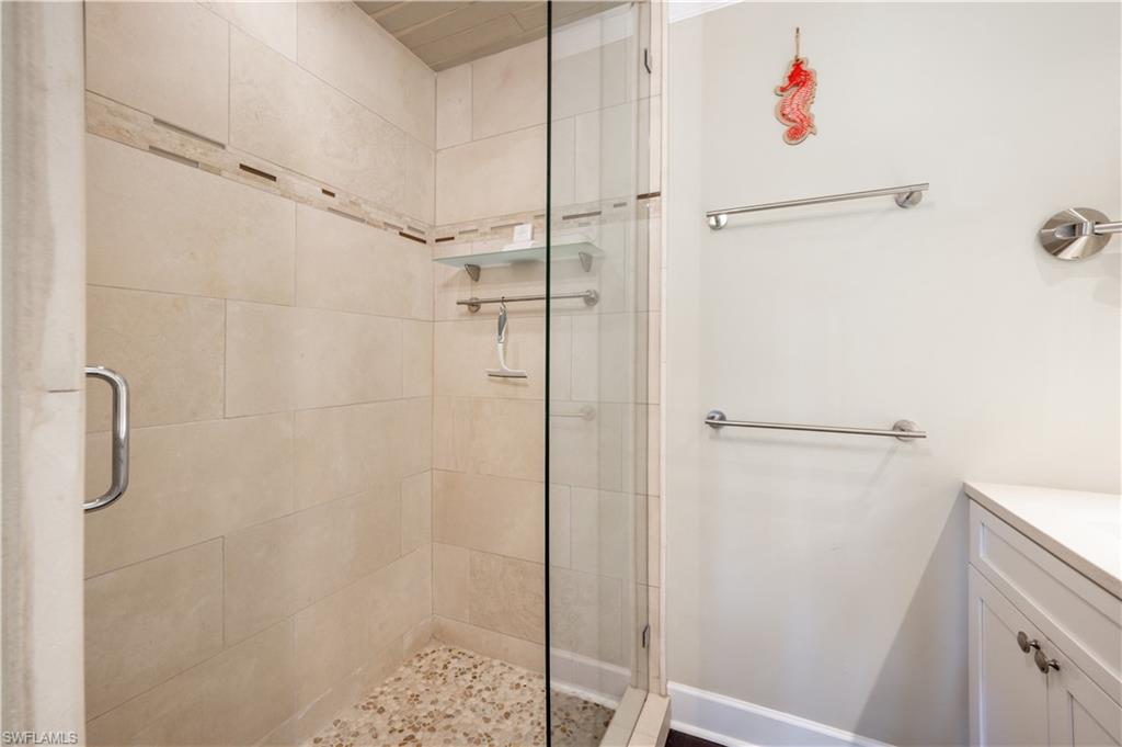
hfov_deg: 104.3
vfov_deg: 81.1
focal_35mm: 14
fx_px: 436
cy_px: 374
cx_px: 561
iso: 125
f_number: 11
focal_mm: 14
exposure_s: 1/2
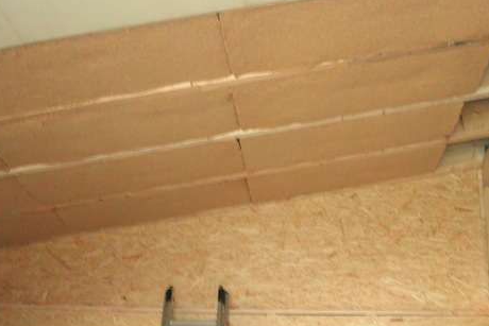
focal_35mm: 55
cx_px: 275
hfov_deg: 36.2
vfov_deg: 24.6
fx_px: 747
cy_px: 149
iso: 400
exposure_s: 1/14.5
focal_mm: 8
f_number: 2.8
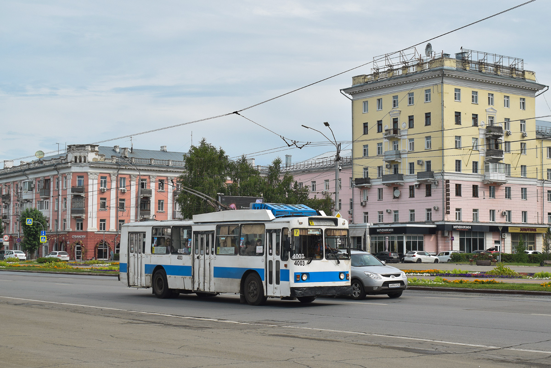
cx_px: 276
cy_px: 184
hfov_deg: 35.1
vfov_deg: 23.8
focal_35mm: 57
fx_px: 872
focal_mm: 38
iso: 400
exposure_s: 1/1000
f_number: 7.1
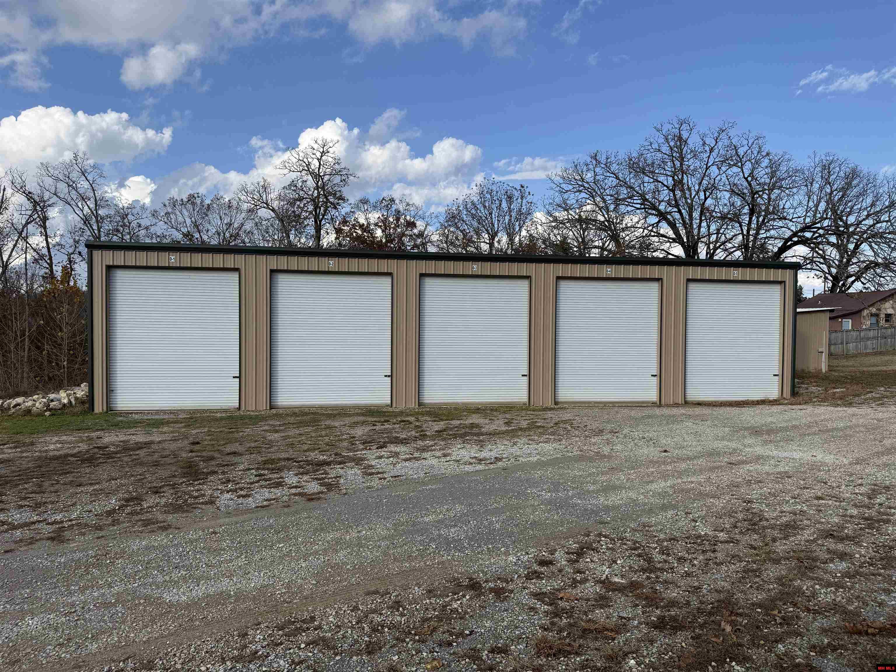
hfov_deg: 71.6
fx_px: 621
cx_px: 448
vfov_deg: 56.8
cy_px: 336
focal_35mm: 24
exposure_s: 1/4167
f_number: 1.78
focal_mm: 6.76
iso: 80
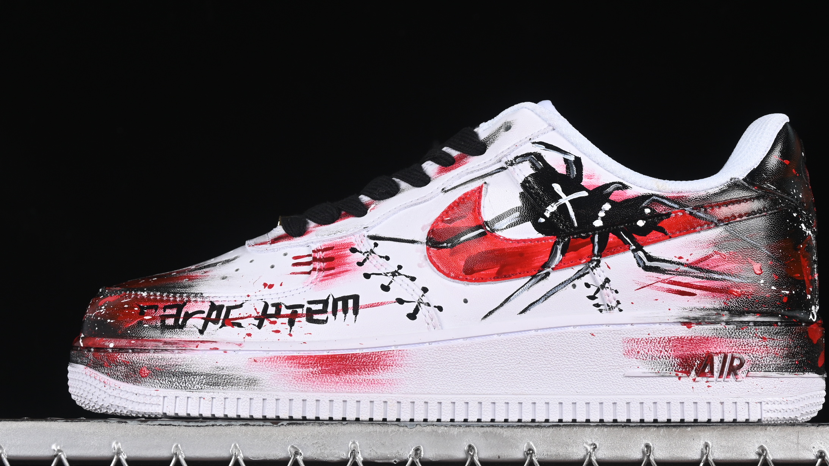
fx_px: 2198
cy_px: 203
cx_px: 449
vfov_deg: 12.1
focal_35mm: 100
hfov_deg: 21.4
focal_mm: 50
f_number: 8
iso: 160
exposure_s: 1/80
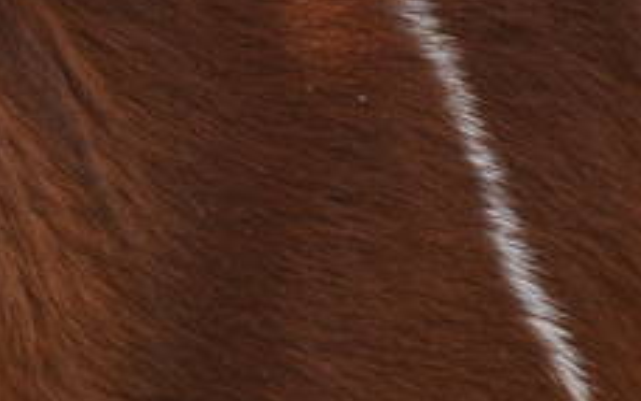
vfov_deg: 0.4
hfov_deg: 0.7
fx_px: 55801
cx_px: -700
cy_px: 60
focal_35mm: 3195
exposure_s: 1/200
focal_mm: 300
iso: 200
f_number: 8
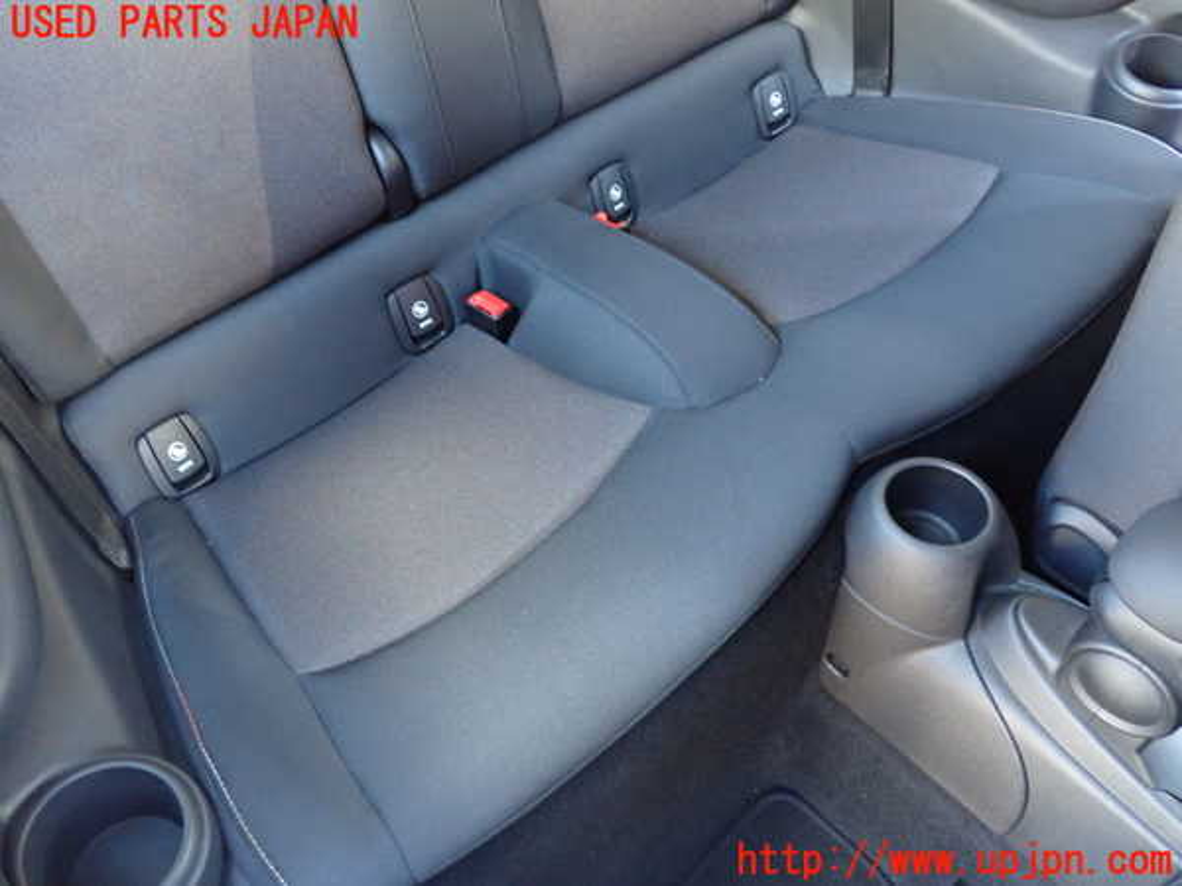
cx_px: 591
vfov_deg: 46.8
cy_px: 443
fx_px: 1024
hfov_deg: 60.0
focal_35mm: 30
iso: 800
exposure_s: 1/30
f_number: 2.3
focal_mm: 5.4
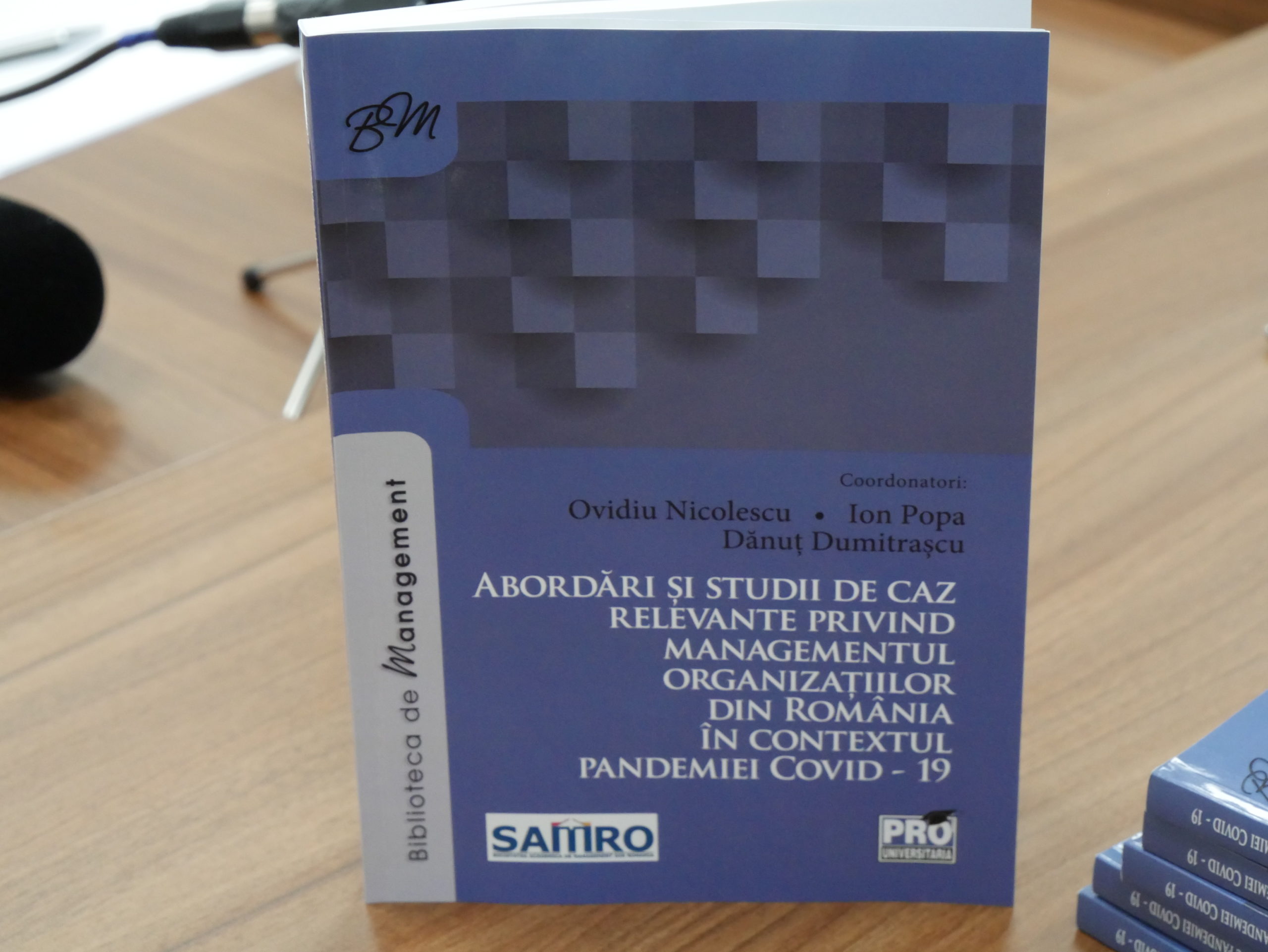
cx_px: 634
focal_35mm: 84
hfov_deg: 23.3
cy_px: 476
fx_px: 3078
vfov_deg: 17.6
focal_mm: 42
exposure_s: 1/100
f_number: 5.5
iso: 3200
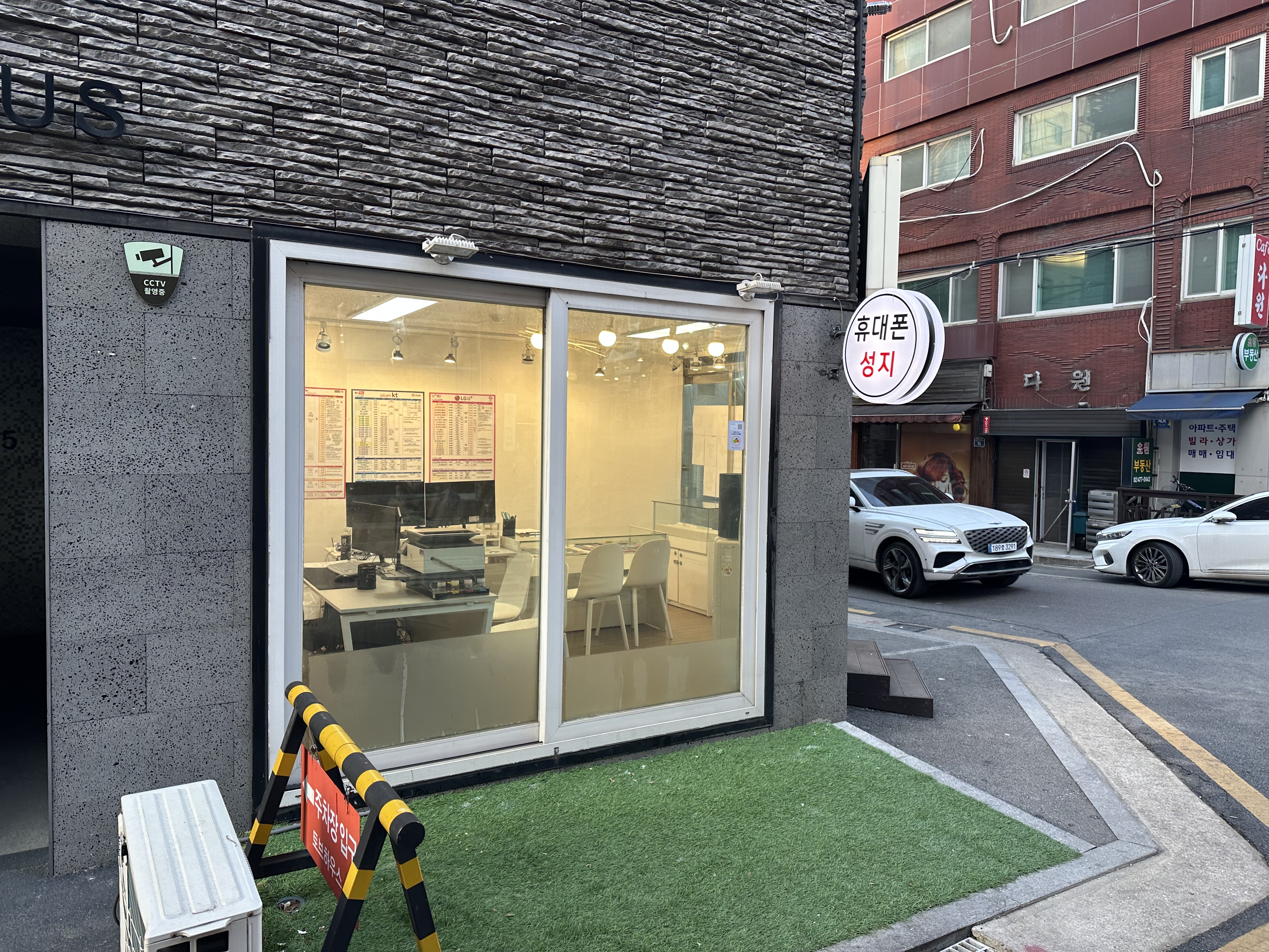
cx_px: 634
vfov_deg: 56.8
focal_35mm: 24
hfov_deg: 71.6
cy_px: 476
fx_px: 880
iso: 80
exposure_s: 1/120
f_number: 1.78
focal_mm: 6.86
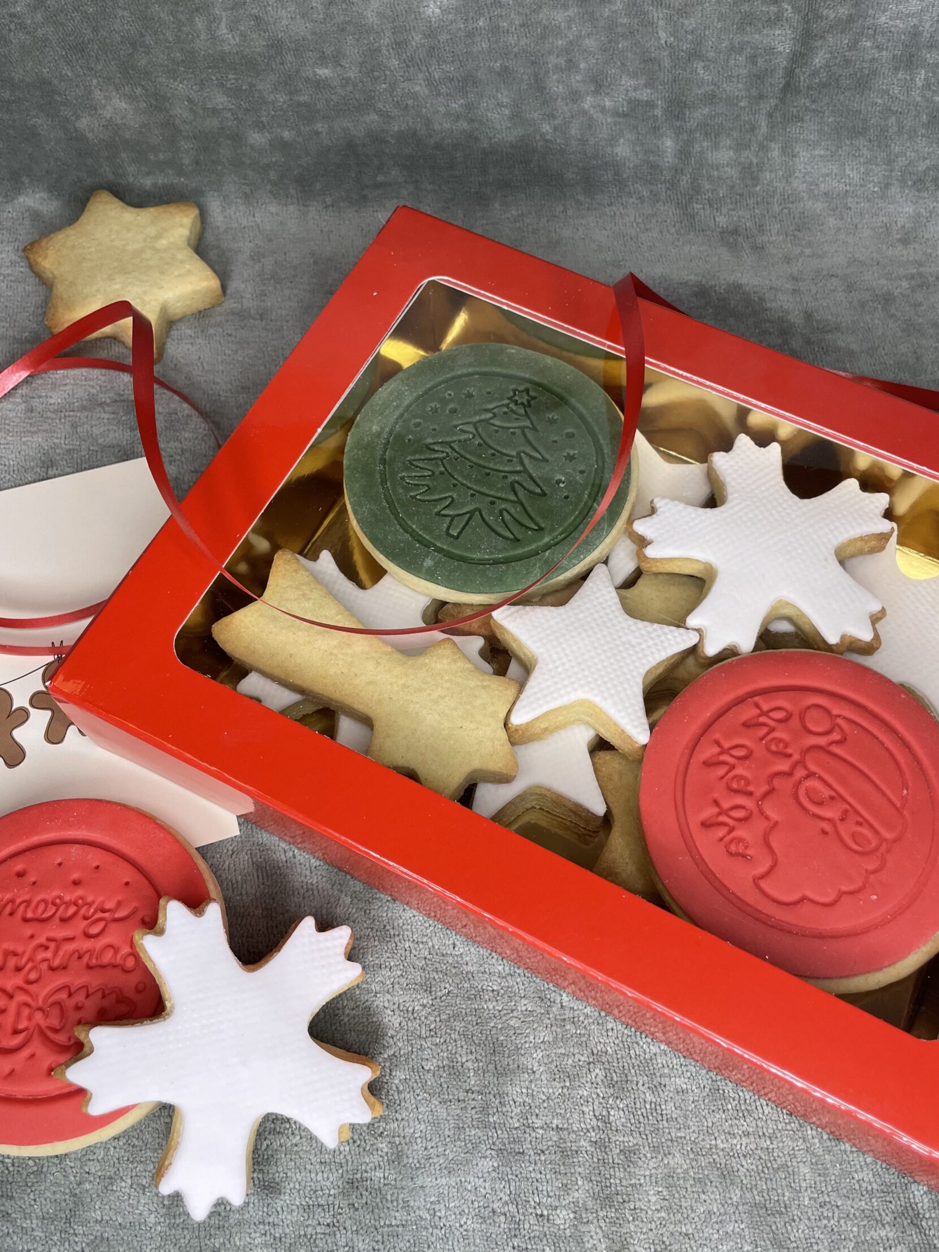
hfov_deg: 46.8
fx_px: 1085
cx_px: 497
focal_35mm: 30
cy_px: 617
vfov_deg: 60.0
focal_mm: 4.2
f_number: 1.6
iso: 80
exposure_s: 1/100
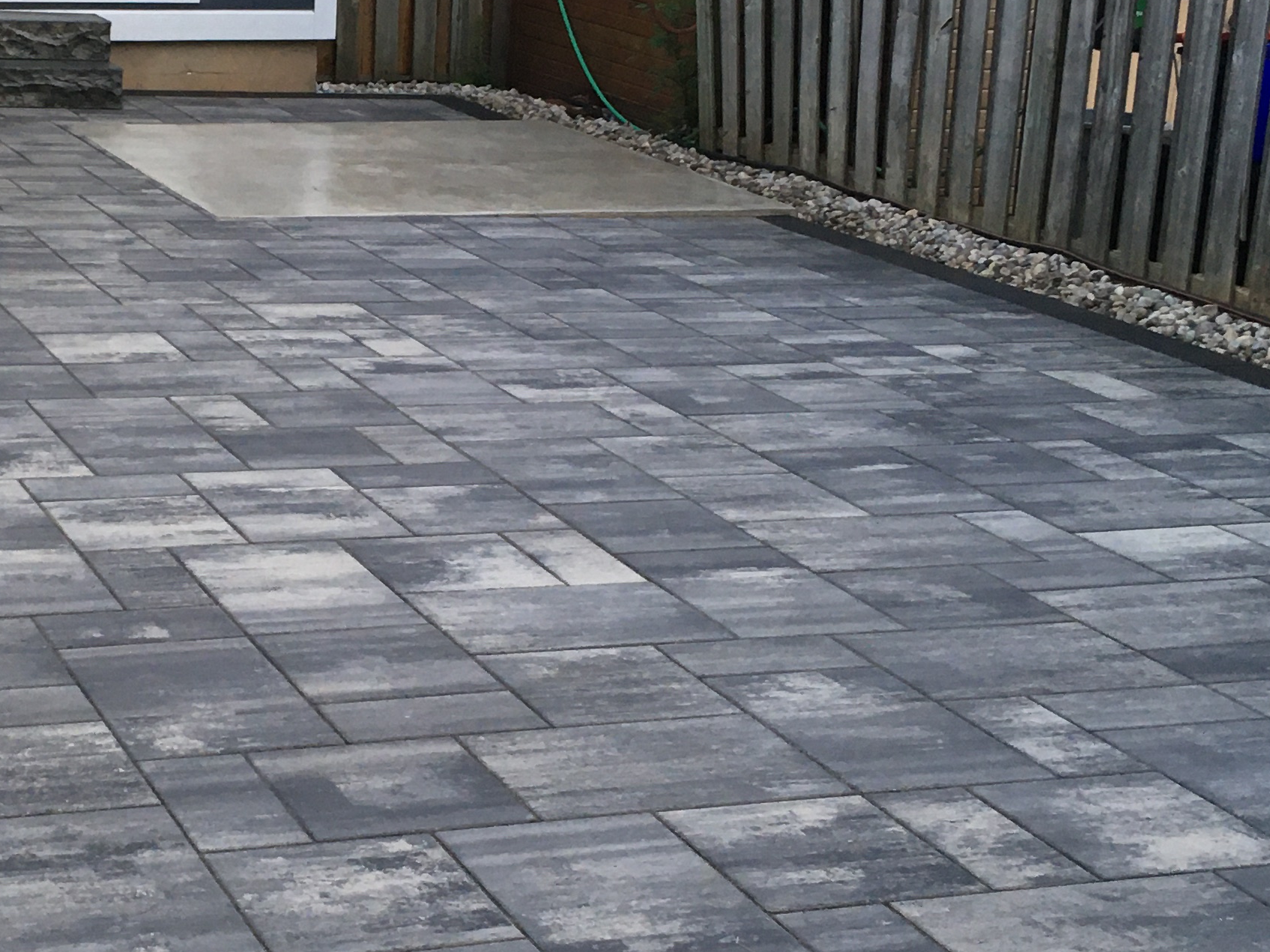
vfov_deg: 21.3
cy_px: 428
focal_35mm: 69
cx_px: 235
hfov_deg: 27.5
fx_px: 2531
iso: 64
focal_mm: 4.15
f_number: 2.2
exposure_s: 1/30
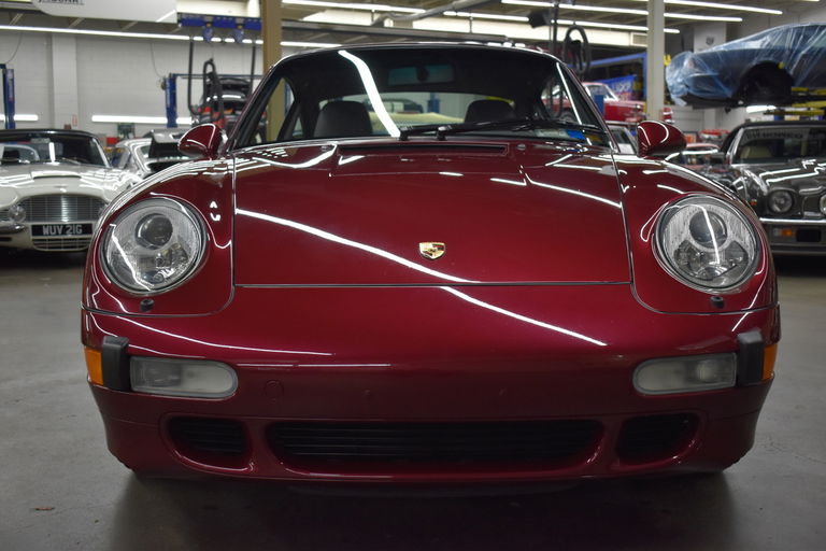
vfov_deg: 31.9
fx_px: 964
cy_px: 276
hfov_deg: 46.4
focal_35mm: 42
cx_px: 413
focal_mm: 28
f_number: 4.2
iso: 800
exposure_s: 1/125
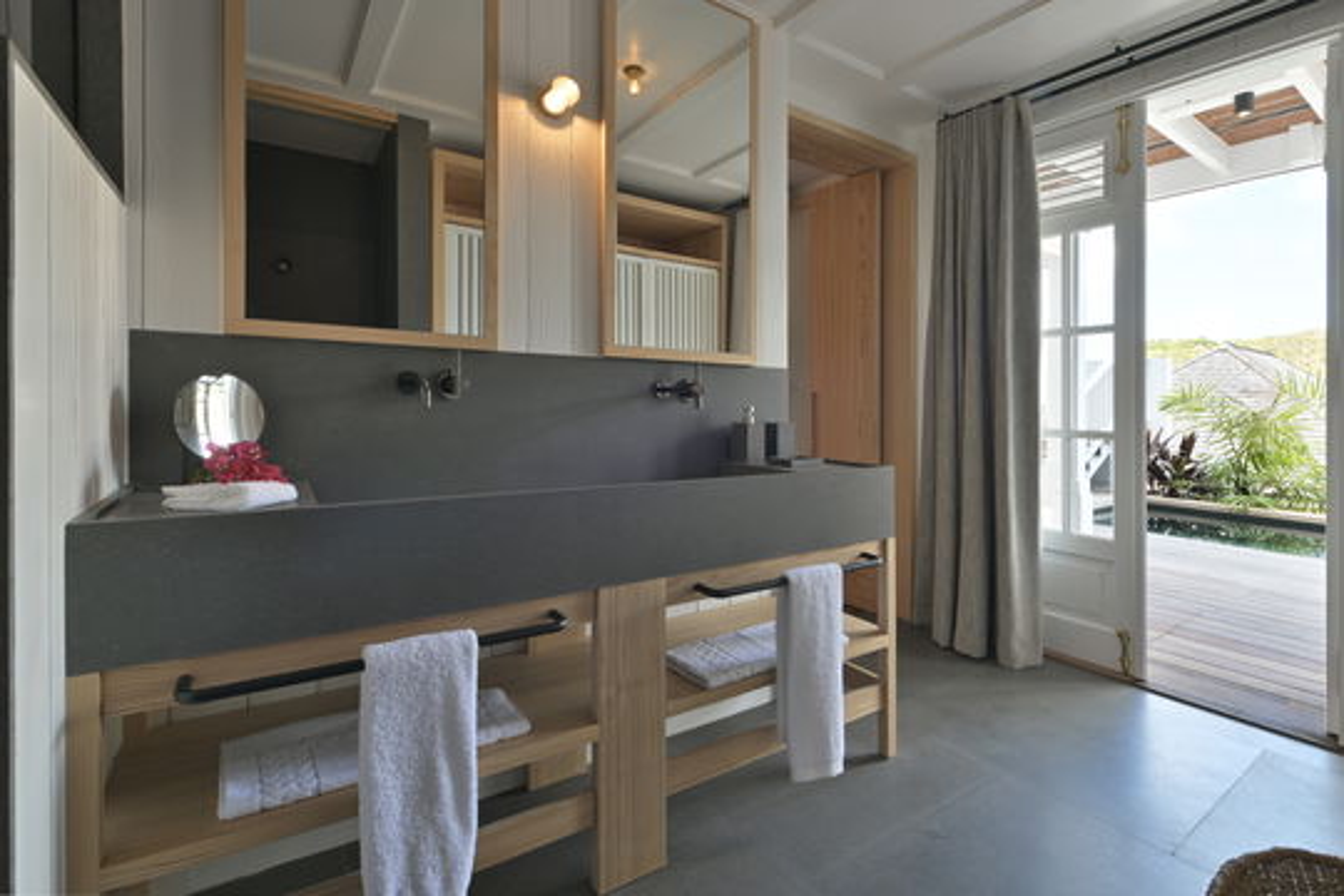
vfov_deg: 73.7
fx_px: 597
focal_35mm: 16
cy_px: 448
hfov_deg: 96.7
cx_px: 672
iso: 125
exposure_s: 1/3
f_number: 10
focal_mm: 16
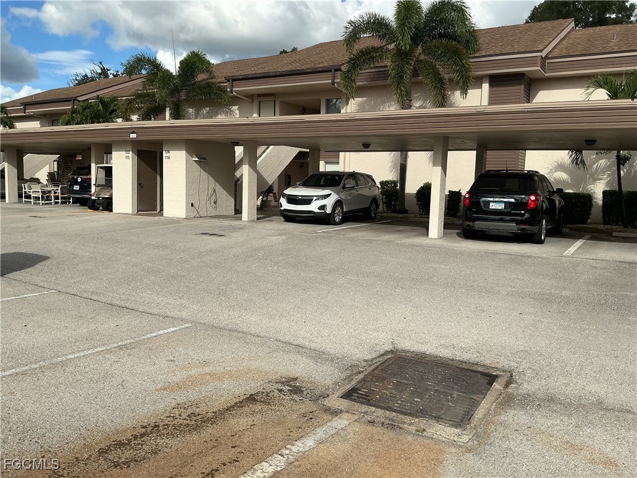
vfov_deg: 48.2
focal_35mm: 29
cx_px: 318
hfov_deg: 61.7
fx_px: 534
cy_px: 239
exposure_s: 1/2538
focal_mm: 3
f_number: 1.8
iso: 25
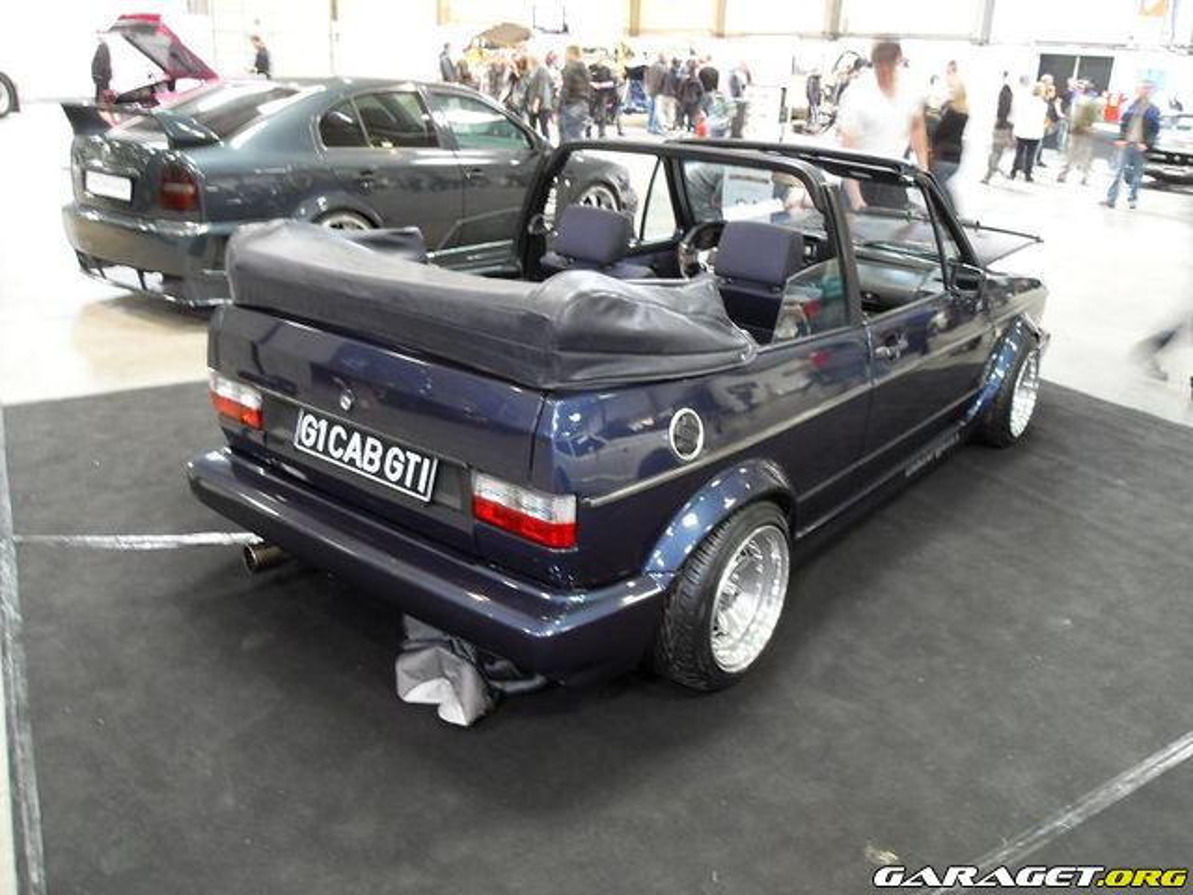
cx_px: 596
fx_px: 965
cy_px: 448
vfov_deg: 49.7
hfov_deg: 63.4
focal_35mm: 28
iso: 200
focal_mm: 6
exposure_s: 1/4
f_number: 2.8
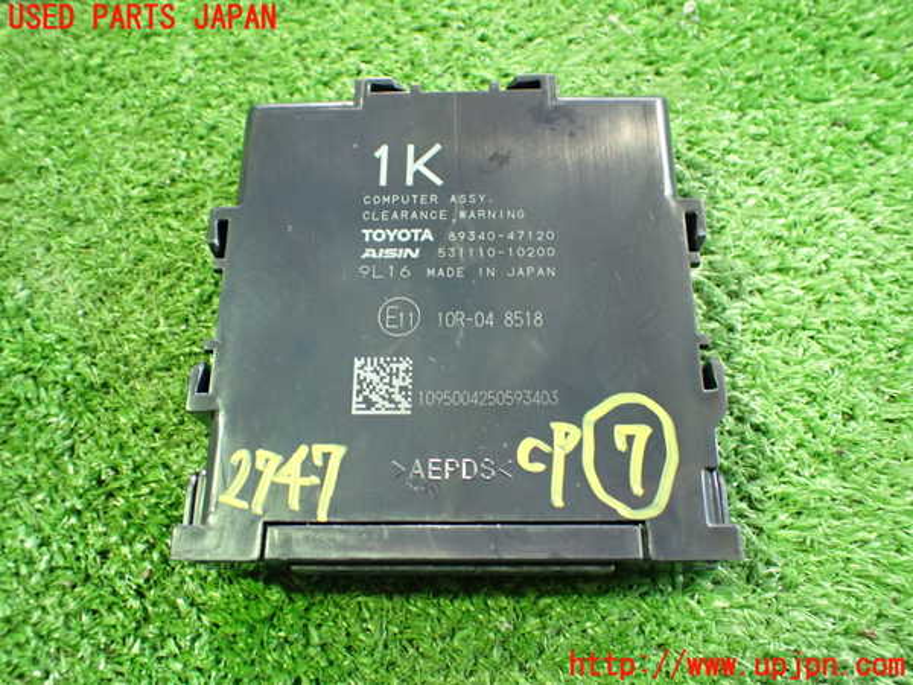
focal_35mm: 30
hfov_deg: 60.0
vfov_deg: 46.8
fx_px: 791
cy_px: 342
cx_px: 456
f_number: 2.3
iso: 1000
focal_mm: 5.4
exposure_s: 1/30
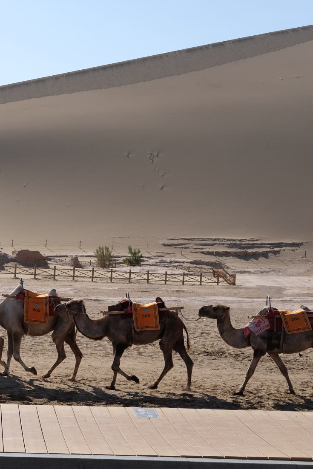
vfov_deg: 25.4
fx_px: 1044
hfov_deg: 16.7
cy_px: 236
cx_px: 7
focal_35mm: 80
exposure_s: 1/800
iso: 200
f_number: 6.4
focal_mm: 35
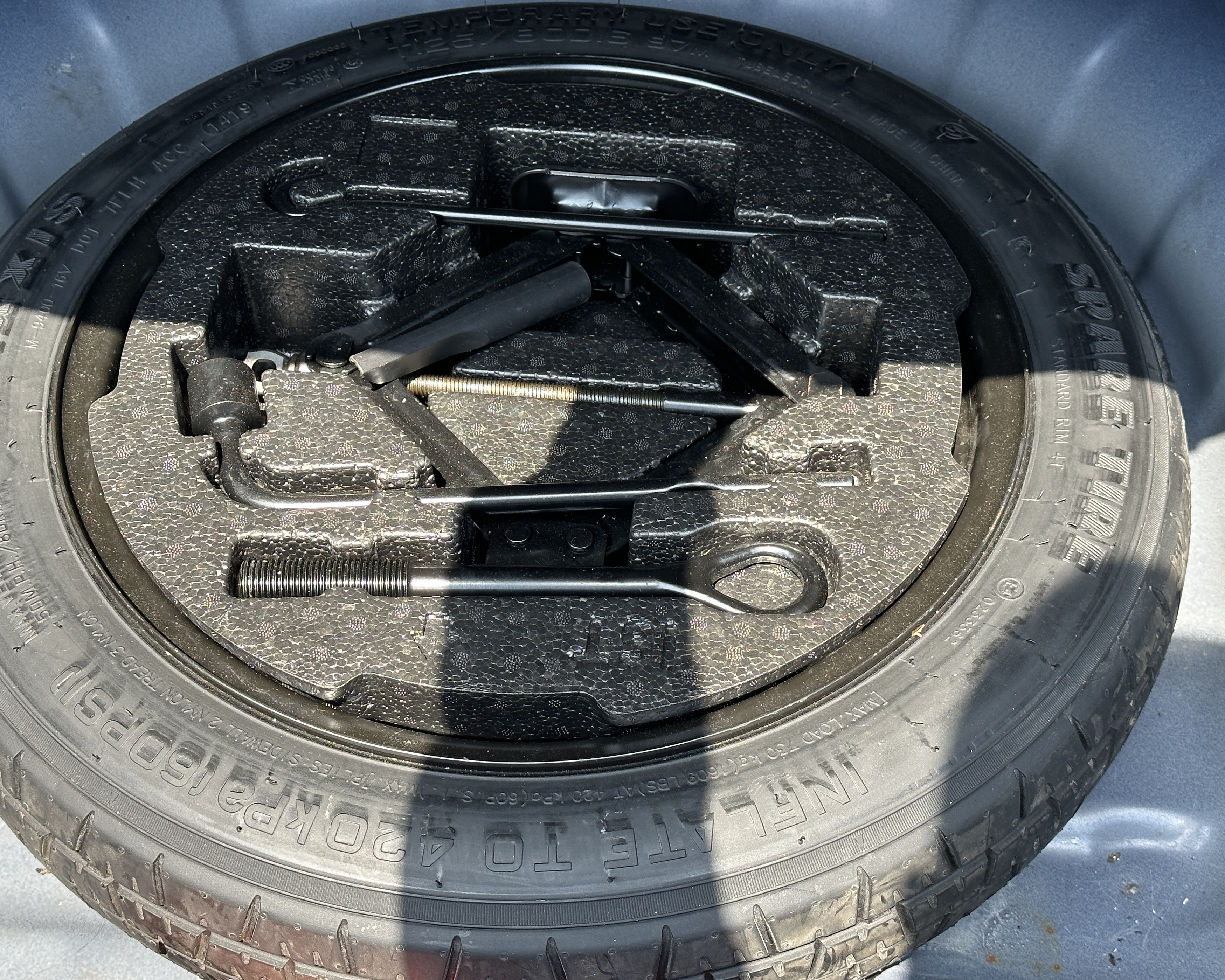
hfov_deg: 34.7
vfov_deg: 28.1
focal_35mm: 54
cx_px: 593
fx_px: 1958
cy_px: 509
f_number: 1.78
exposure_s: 1/386
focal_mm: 6.86
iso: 64
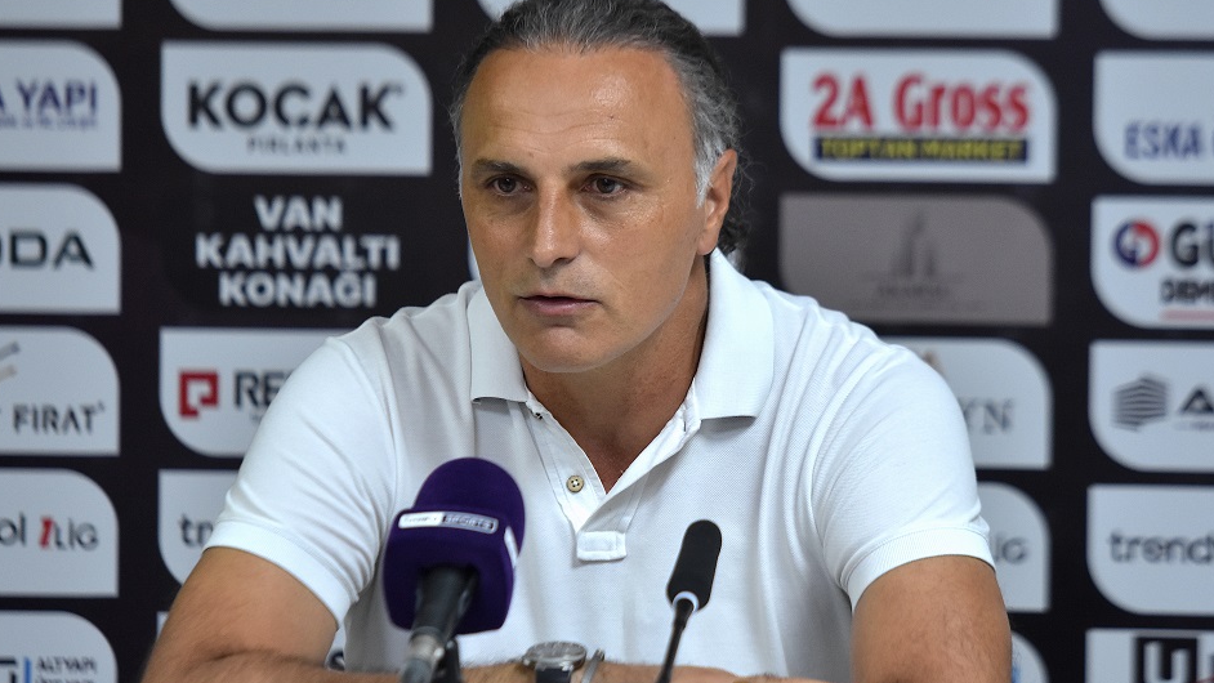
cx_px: 630
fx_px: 10044
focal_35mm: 312
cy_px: 391
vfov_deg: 3.9
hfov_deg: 6.9
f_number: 2.8
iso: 1100
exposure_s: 1/250
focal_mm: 170
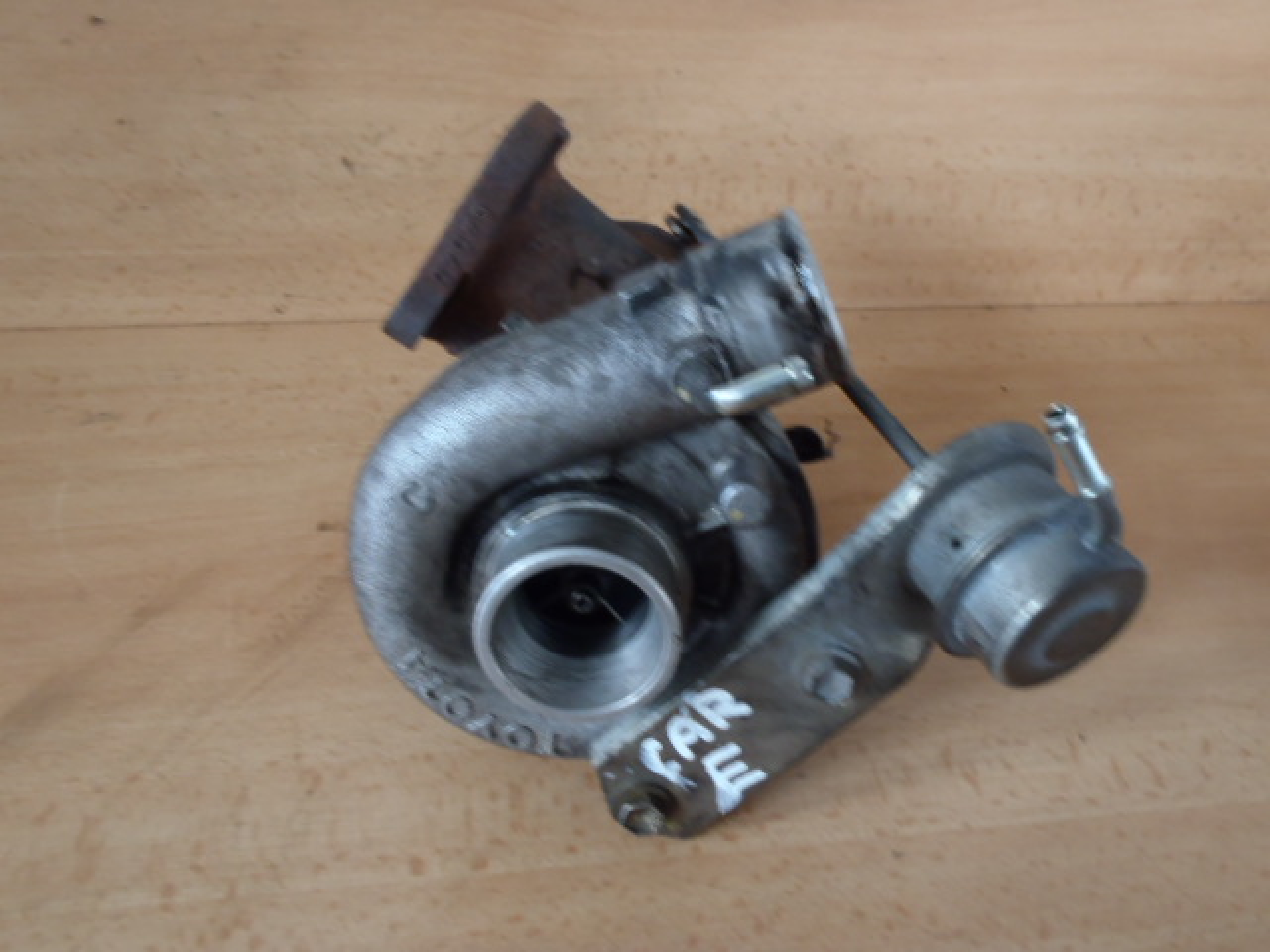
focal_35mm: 28
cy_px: 476
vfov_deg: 49.7
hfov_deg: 63.4
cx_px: 635
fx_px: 1027
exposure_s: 1/5
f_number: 3.9
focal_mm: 5
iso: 200
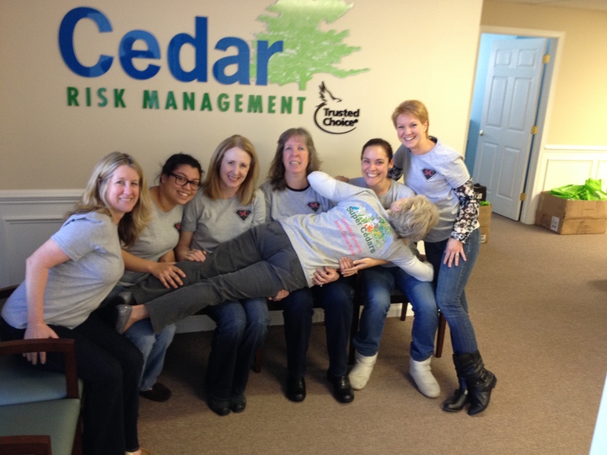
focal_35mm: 35
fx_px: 614
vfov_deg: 40.7
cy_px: 228
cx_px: 304
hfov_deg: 52.6
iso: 100
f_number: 2.4
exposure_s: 1/20
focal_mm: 4.28
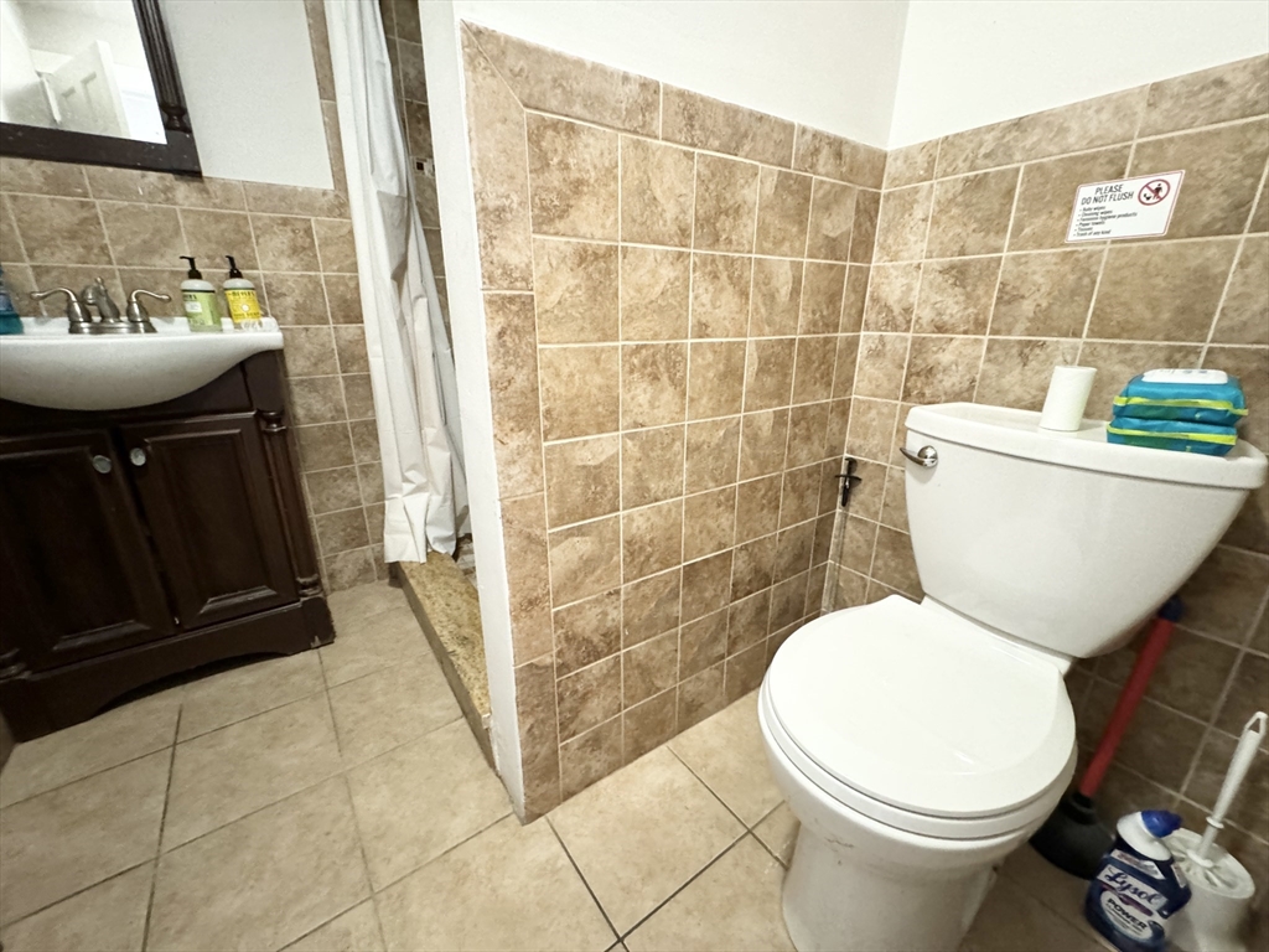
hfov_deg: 102.1
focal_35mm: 14
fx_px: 513
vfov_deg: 85.7
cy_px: 476
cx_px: 634
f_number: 2.2
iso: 800
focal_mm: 2.22
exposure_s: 1/40
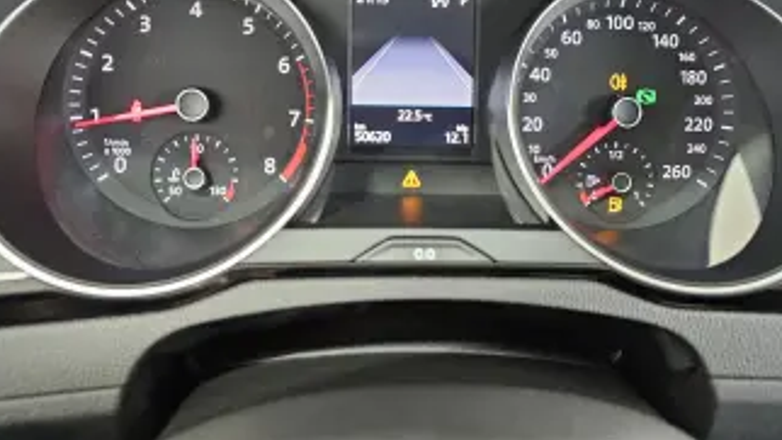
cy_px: 131
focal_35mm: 28
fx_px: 580
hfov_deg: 67.9
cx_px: 403
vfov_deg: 40.7
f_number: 1.7
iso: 1000
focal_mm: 6.3
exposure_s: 1/100
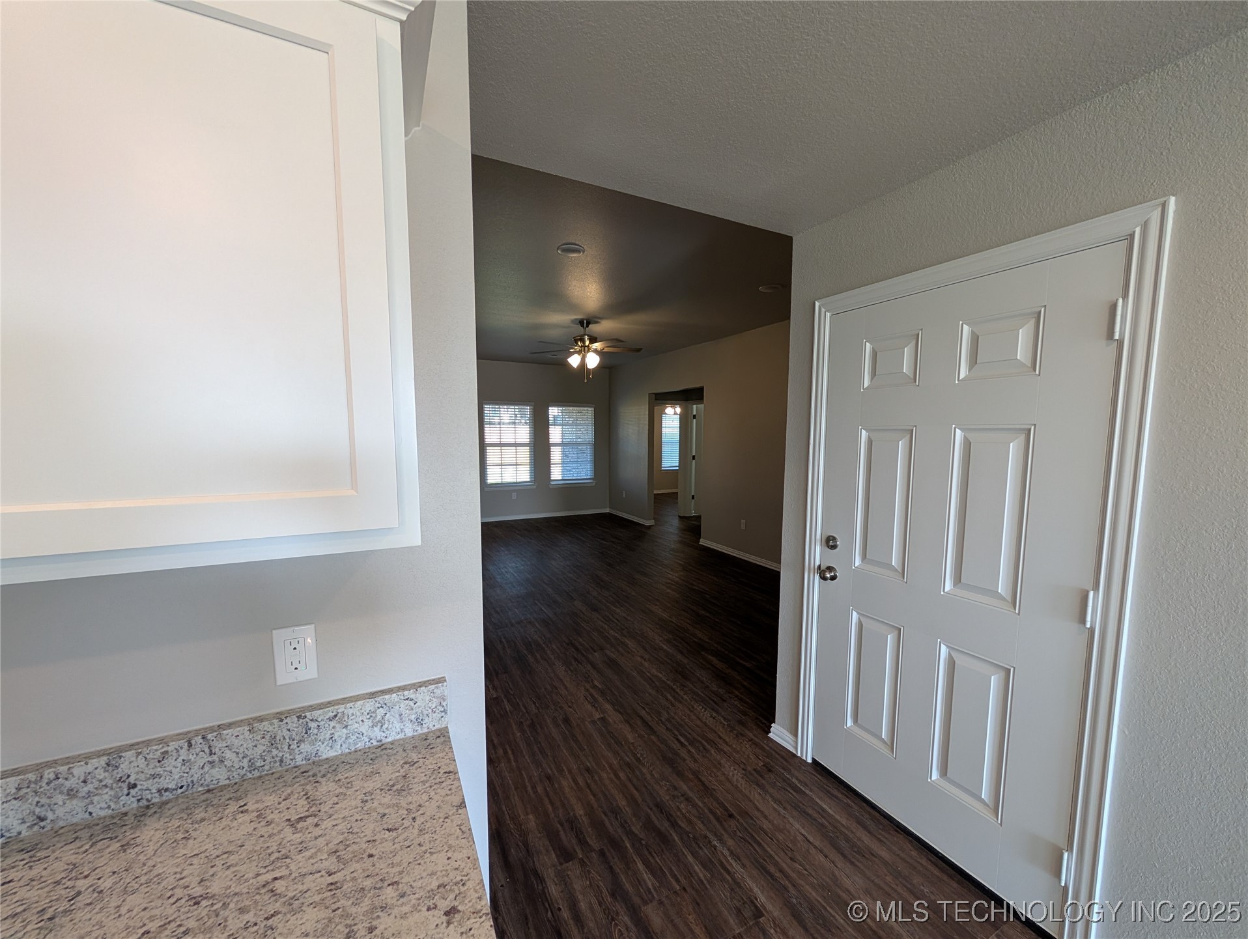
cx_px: 624
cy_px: 470
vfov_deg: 94.6
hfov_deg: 110.5
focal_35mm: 12
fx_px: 433
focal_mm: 2.02
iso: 99
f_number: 1.7
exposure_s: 1/120
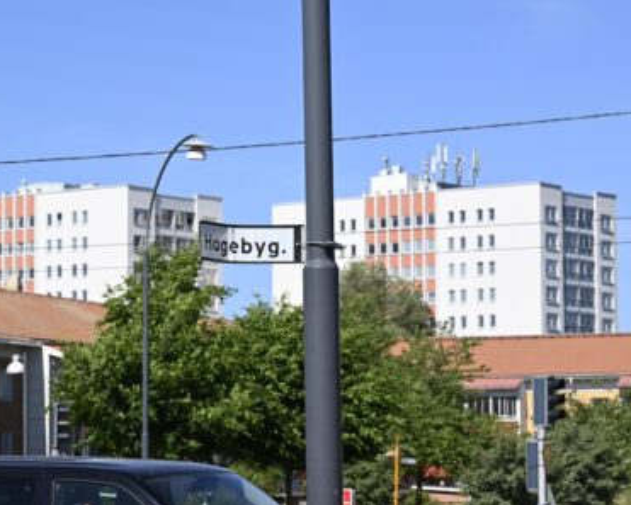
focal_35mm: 131
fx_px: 2447
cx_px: 253
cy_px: 253
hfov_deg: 14.7
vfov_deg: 11.8
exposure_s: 1/800
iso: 640
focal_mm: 115
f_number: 13
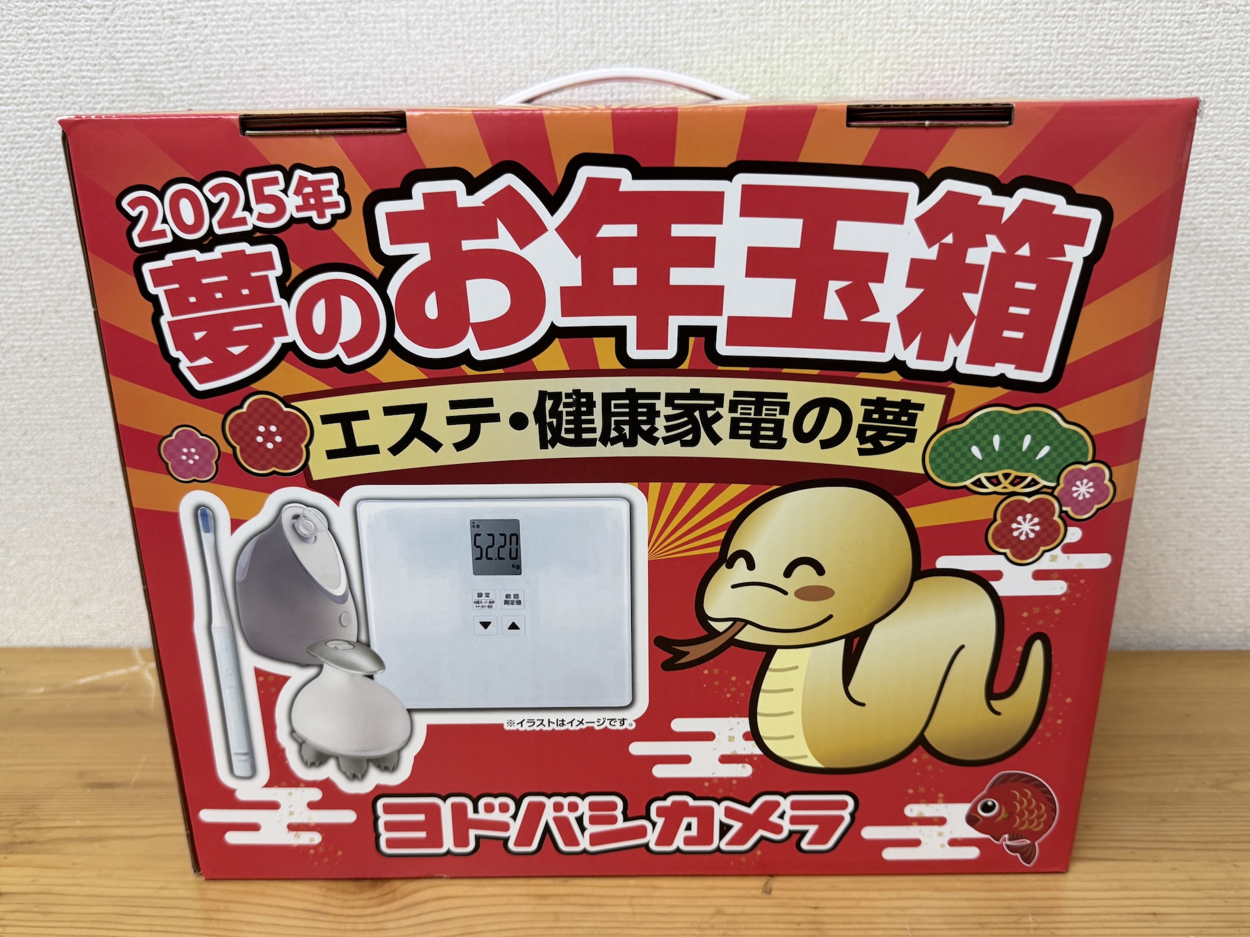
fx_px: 867
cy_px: 468
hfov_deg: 71.6
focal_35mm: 24
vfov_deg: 56.8
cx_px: 625
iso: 125
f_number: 1.78
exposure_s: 1/100
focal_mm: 6.76
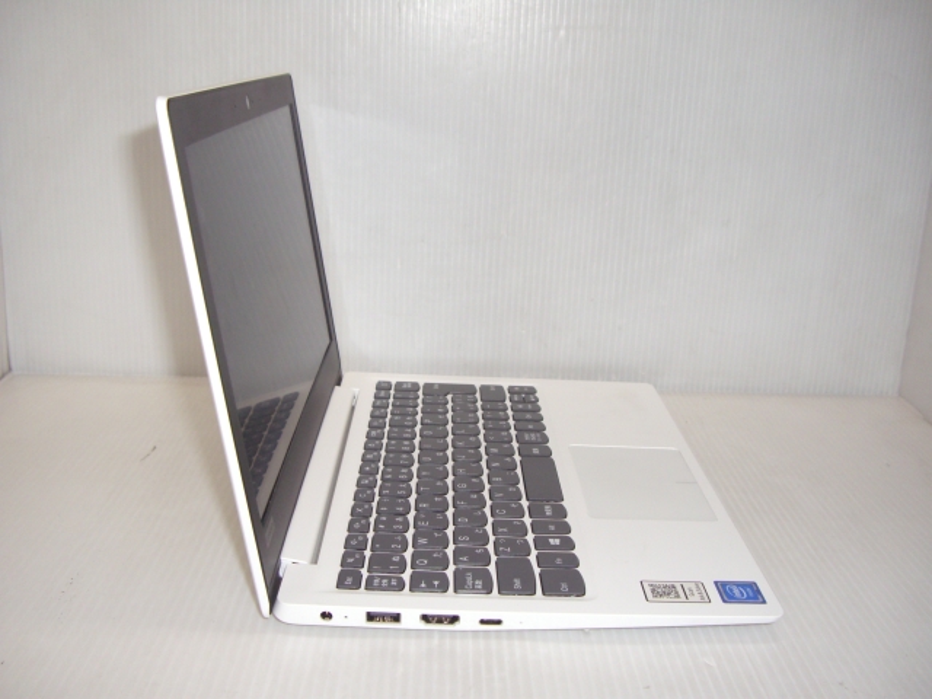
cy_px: 350
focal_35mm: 38
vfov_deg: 37.7
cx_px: 466
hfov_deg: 49.0
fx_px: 1023
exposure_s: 1/160
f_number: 2.8
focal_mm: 7.9
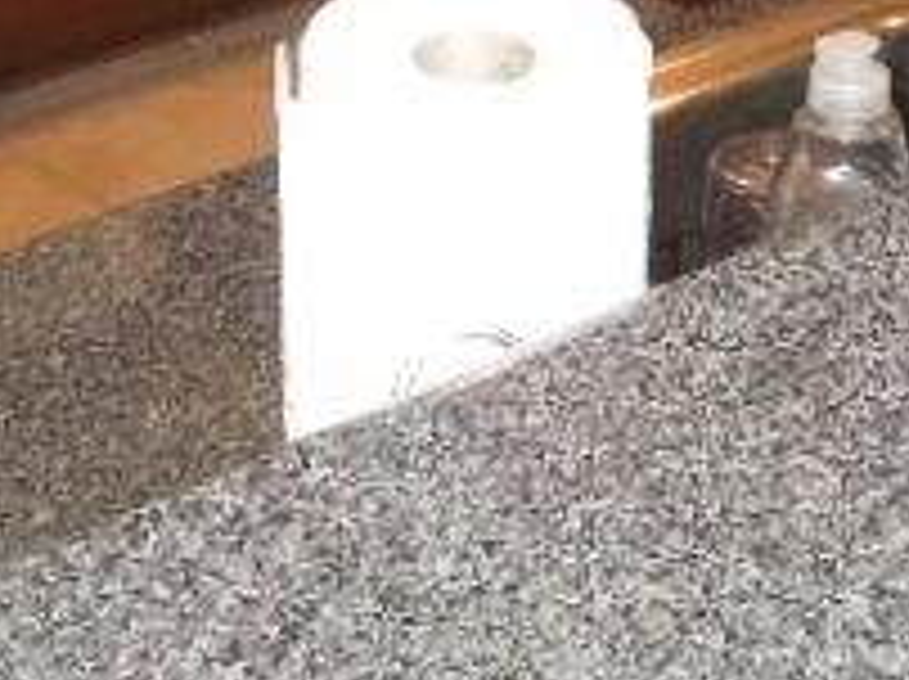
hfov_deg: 15.4
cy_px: -653
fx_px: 3331
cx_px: 716
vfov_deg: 10.7
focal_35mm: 127
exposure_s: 1/30
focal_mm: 4.5
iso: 450
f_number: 3.3
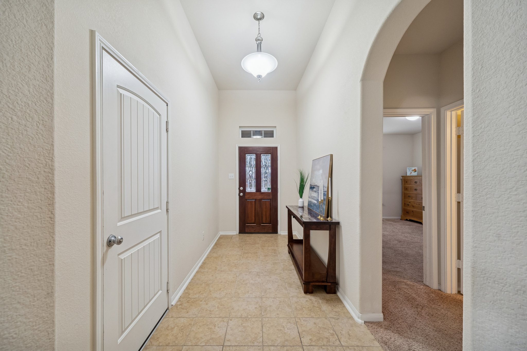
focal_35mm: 13
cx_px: 264
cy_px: 176
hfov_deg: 108.3
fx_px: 190
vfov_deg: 85.4
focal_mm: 13
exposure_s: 1/13
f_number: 8
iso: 640
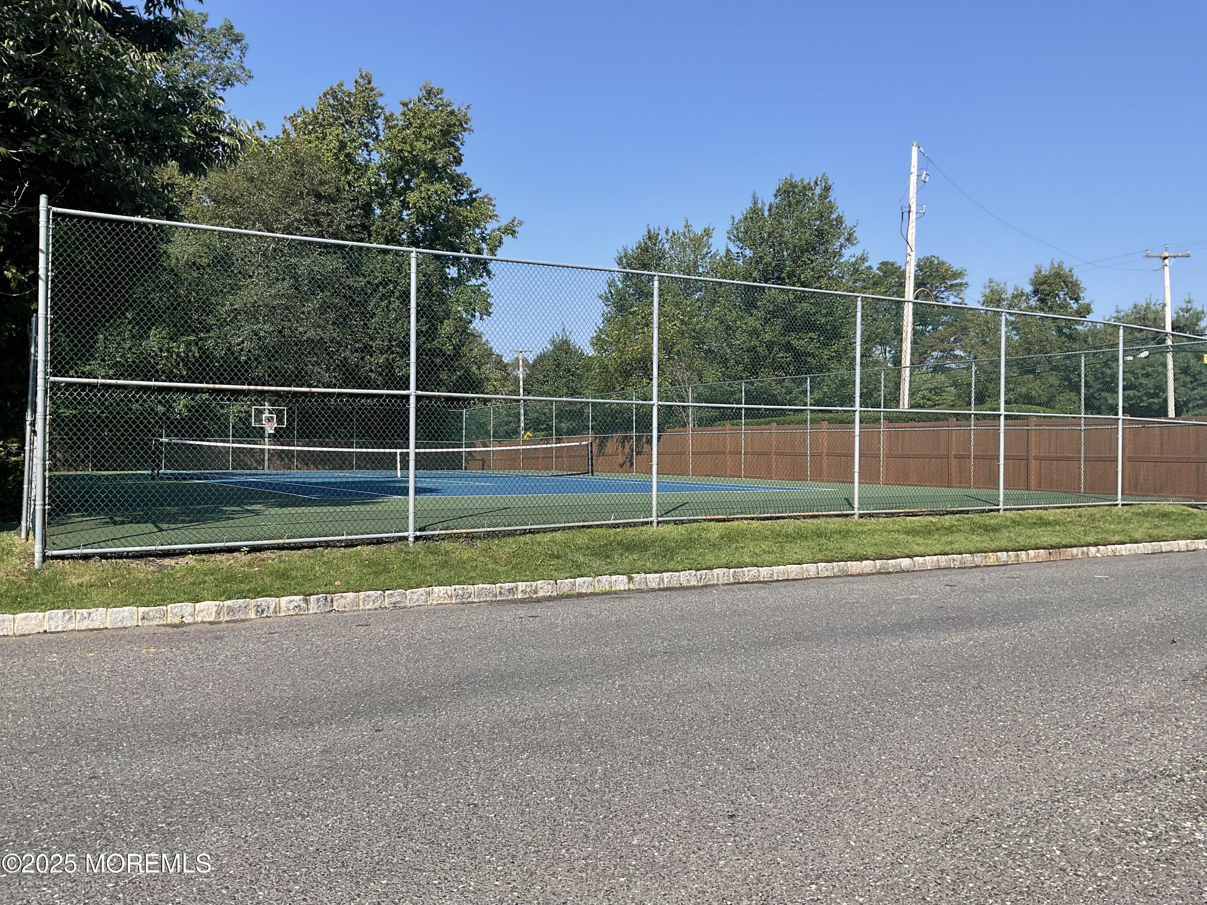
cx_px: 604
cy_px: 452
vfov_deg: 48.2
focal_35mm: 29
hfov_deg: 61.7
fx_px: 1011
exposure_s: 1/1311
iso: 16
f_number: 1.8
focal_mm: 3
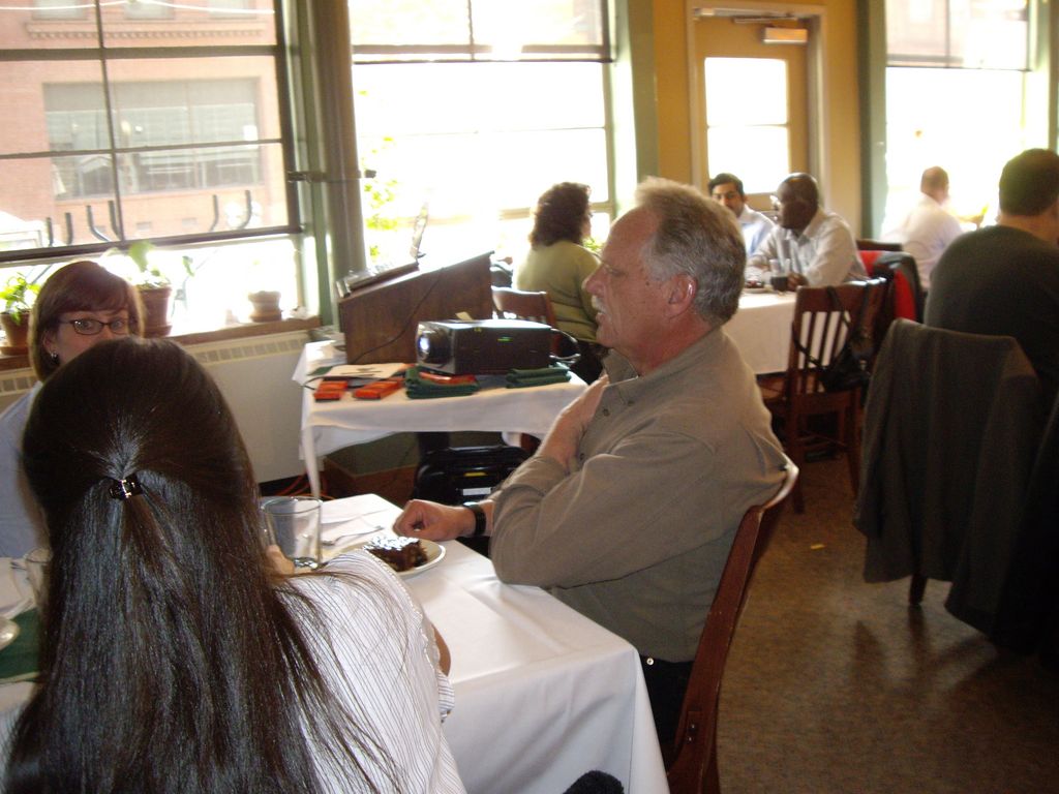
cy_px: 397
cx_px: 530
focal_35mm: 38
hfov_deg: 49.0
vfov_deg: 37.7
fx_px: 1163
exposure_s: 1/15
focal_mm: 6.2
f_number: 2.7
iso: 200
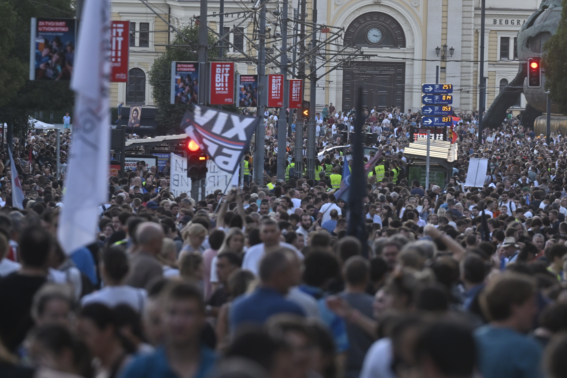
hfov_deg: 7.1
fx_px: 4583
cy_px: 114
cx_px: 387
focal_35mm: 291
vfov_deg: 4.7
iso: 800
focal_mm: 200
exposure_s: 1/200
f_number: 4.5
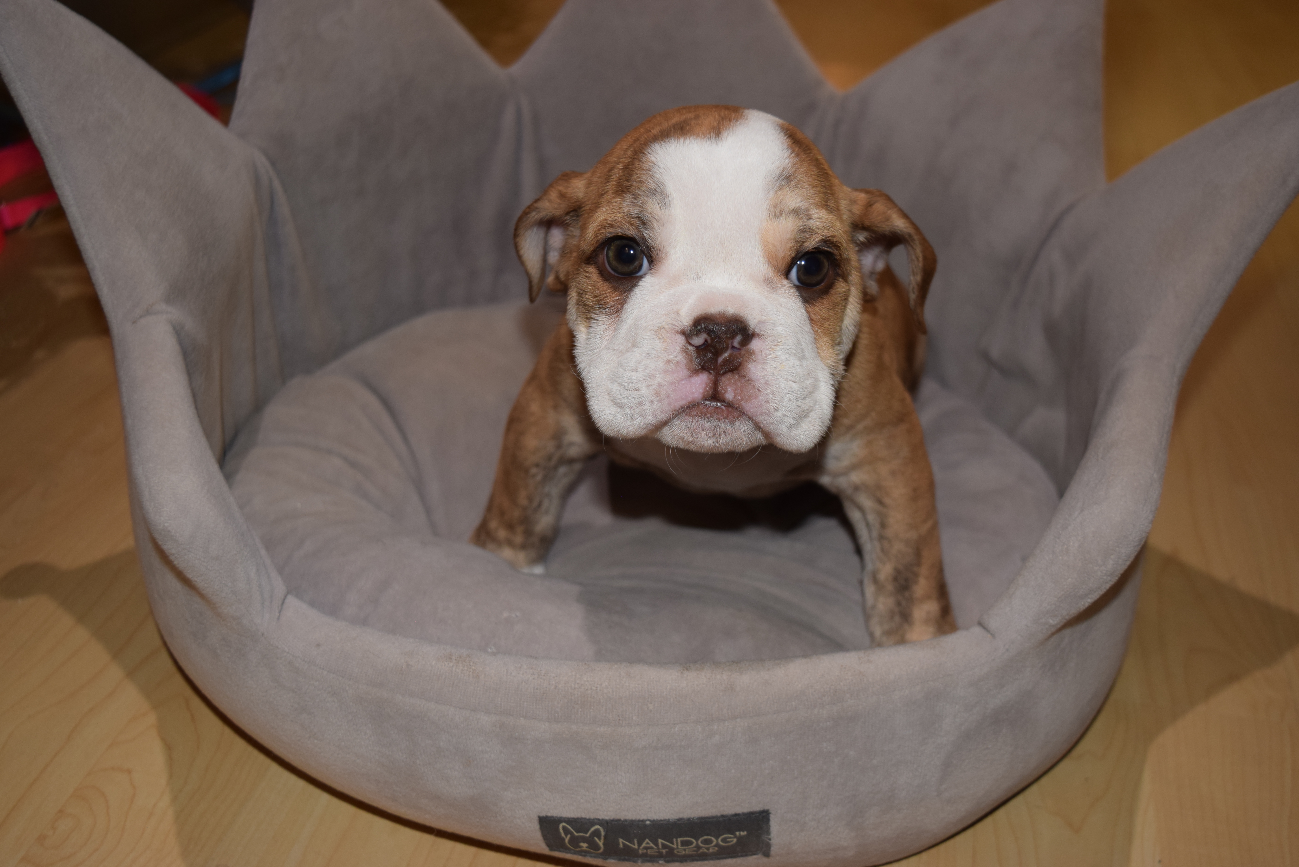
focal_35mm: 42
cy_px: 434
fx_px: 1516
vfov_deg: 31.9
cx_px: 650
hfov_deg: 46.4
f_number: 4.2
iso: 500
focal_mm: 28
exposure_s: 1/60
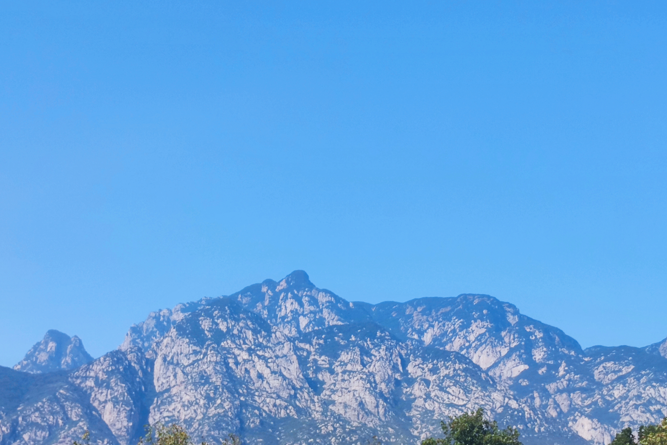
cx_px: 329
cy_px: 227
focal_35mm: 78
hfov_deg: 26.0
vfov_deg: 17.5
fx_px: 1445
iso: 50
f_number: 1.69
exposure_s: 1/2323
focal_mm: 6.72
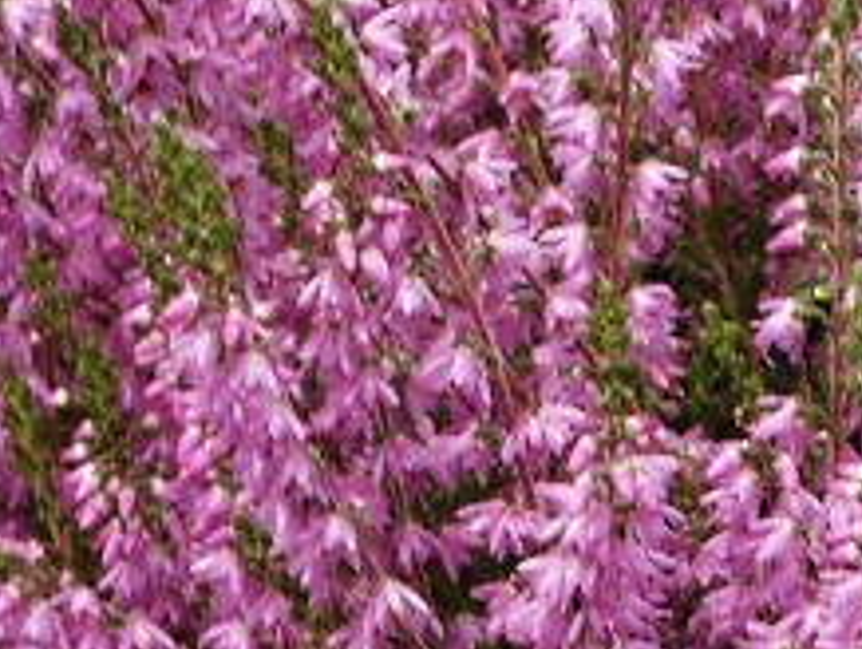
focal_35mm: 286
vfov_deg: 5.2
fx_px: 7130
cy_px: 265
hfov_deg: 6.9
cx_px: 1072
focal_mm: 15.48
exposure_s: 1/90
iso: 64
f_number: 8
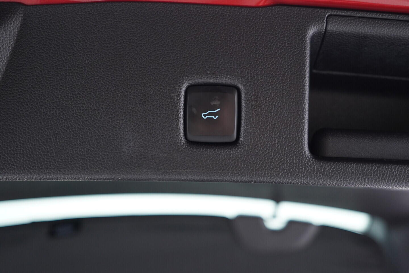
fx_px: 409
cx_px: 204
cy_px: 136
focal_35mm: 36
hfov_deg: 53.1
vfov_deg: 36.9
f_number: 2.8
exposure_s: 1/40
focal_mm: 24
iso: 640
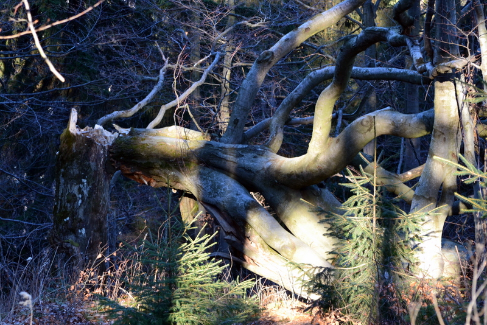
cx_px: 244
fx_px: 2030
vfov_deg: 9.2
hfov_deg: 13.7
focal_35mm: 150
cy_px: 162
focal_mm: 100
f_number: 8
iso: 400
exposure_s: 1/80
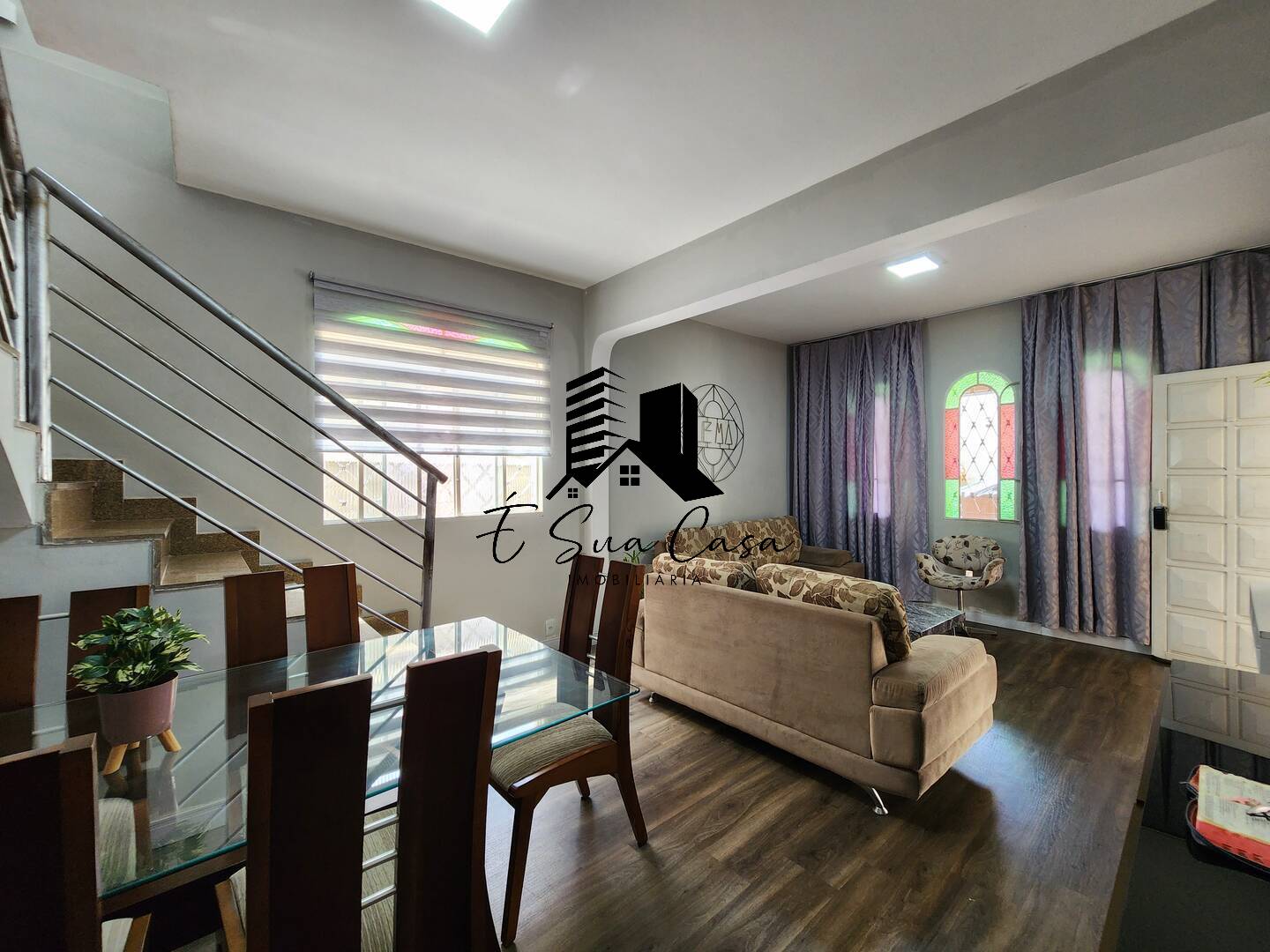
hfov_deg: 106.2
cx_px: 635
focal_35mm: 13
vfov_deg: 89.9
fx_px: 477
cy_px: 476
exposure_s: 1/60
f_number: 2.2
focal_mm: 2.2
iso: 160
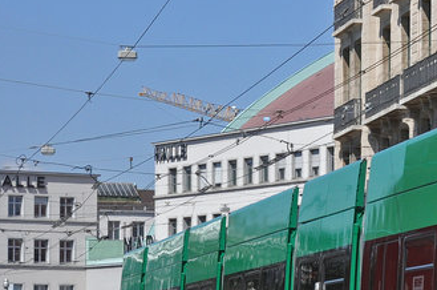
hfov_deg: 9.7
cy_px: 140
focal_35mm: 208
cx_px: 611
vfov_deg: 6.6
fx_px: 2520
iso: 400
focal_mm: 38
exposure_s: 1/1000
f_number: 9
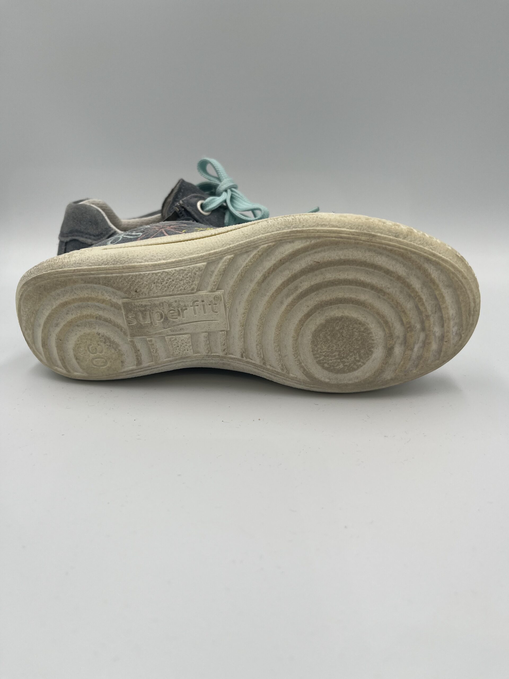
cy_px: 340
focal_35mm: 26
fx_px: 510
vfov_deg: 67.3
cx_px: 254
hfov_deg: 53.1
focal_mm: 5.1
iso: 40
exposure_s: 1/255
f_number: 1.6
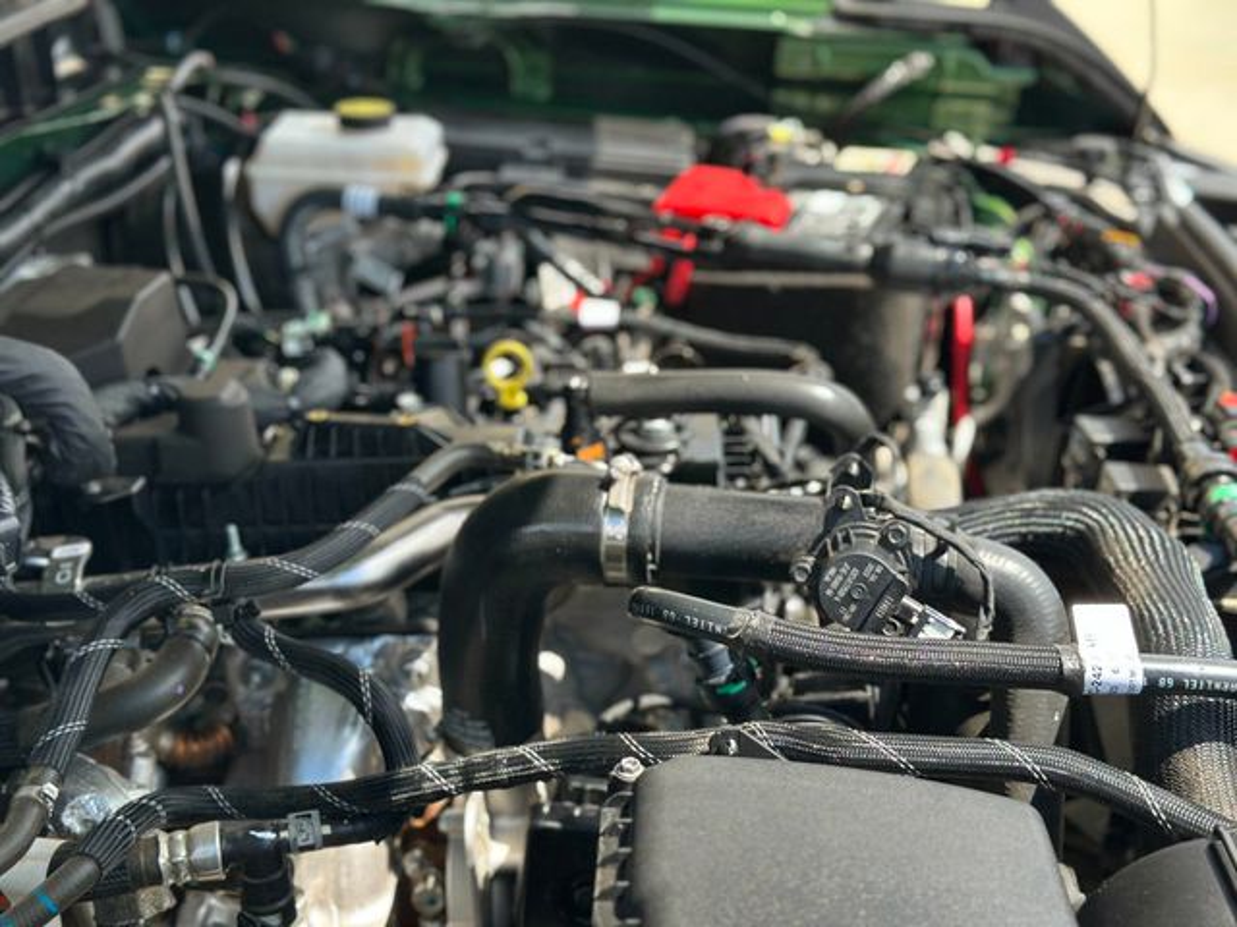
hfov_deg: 39.7
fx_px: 1715
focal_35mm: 48
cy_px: 464
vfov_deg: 30.3
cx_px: 618
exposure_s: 1/1133
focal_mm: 6.86
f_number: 1.78
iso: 80
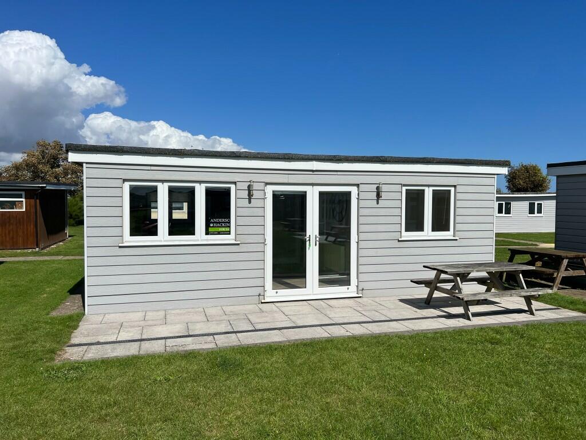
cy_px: 220
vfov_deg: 53.1
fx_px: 440
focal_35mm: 26
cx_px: 293
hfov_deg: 67.3
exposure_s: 1/10309
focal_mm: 5.7
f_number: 1.5
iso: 50
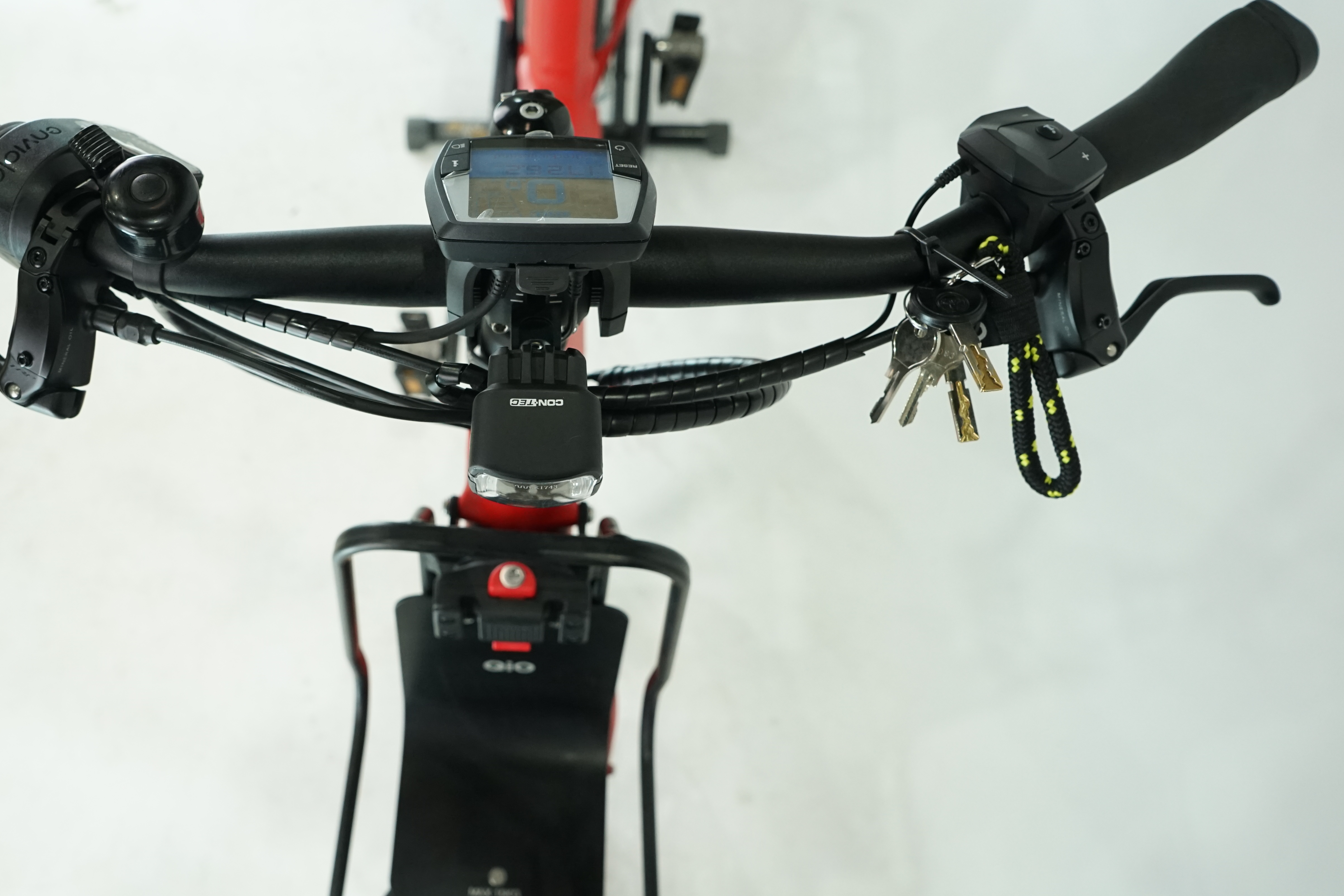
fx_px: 1307
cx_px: 525
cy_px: 447
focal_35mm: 35
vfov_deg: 37.9
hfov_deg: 54.0
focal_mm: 28
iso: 1600
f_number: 5.6
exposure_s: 1/200
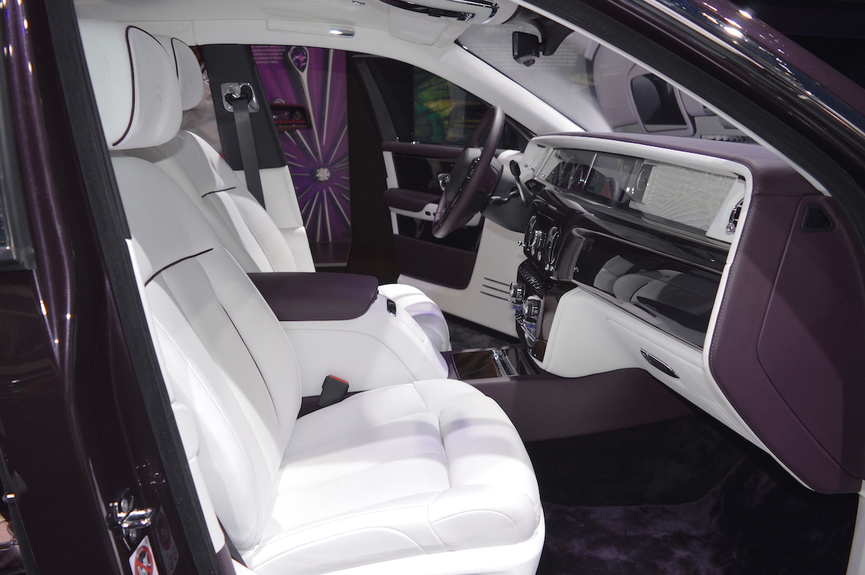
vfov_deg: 47.8
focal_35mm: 27
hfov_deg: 67.4
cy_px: 288
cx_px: 432
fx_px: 648
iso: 100
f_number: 4
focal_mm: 18
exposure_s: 1/160
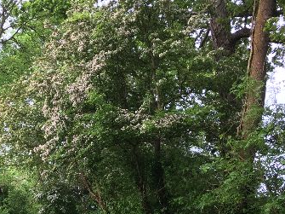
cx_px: 39
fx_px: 428
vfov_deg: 27.8
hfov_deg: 35.1
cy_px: 149
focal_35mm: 52
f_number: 2.2
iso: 32
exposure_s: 1/100
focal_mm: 4.15
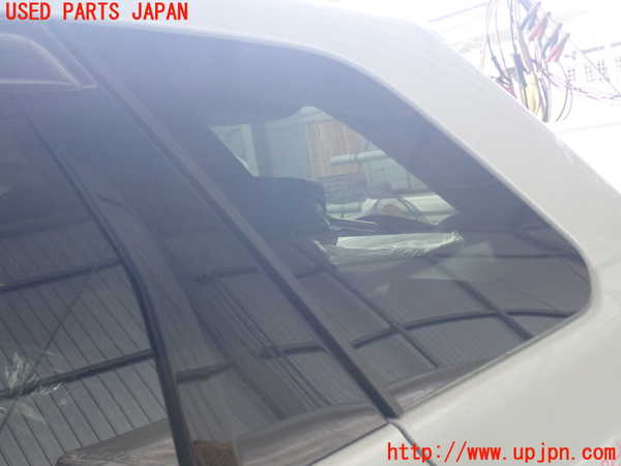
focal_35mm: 43
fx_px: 771
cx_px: 310
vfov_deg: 33.6
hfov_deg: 43.9
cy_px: 233
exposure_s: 1/40
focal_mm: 7.86
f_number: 2.9
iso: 500
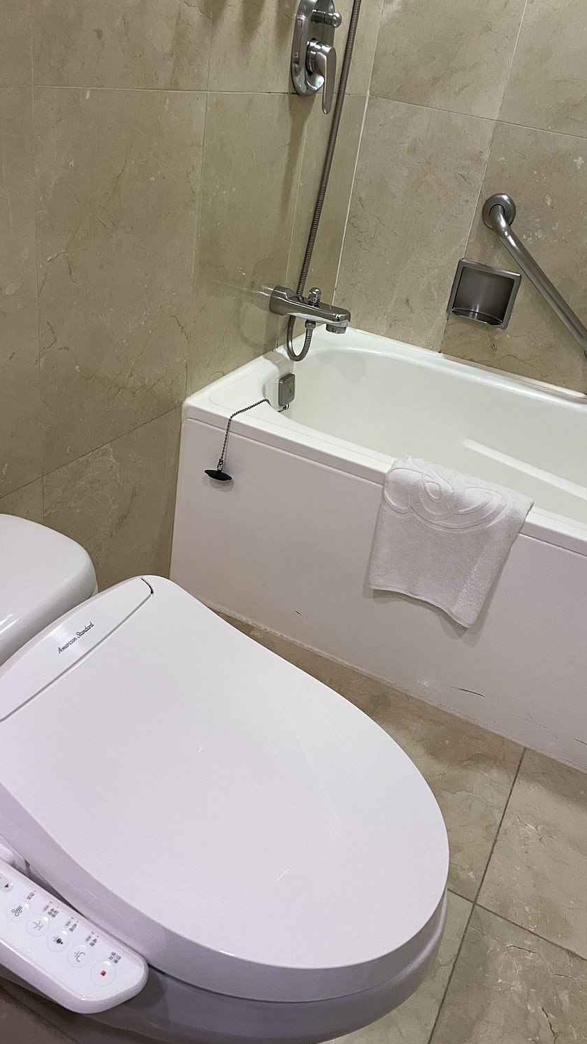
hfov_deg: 40.2
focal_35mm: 29
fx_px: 802
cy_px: 513
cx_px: 313
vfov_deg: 66.1
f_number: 1.6
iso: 200
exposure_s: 1/60
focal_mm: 4.2
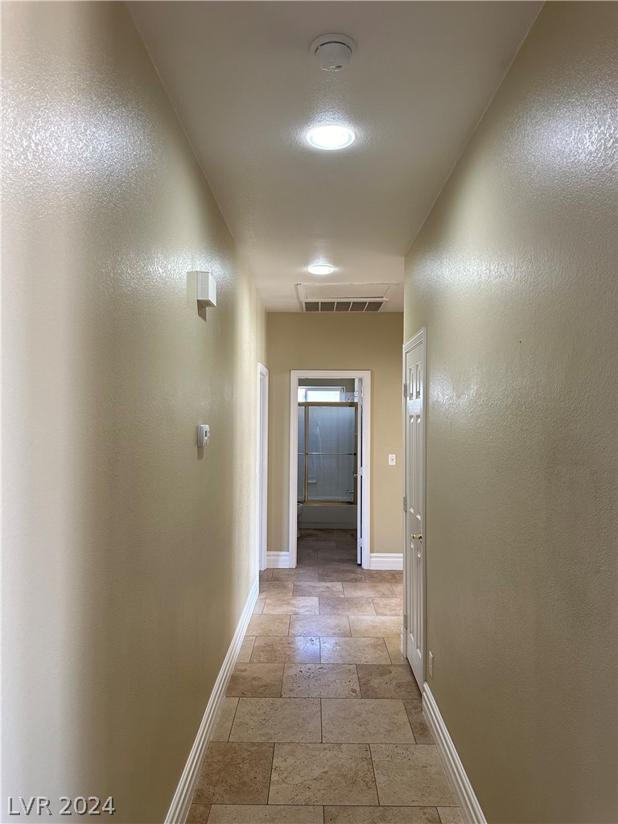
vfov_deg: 71.6
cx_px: 309
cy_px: 412
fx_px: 571
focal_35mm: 24
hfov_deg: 56.8
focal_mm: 6.86
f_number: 1.78
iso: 200
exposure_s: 1/120
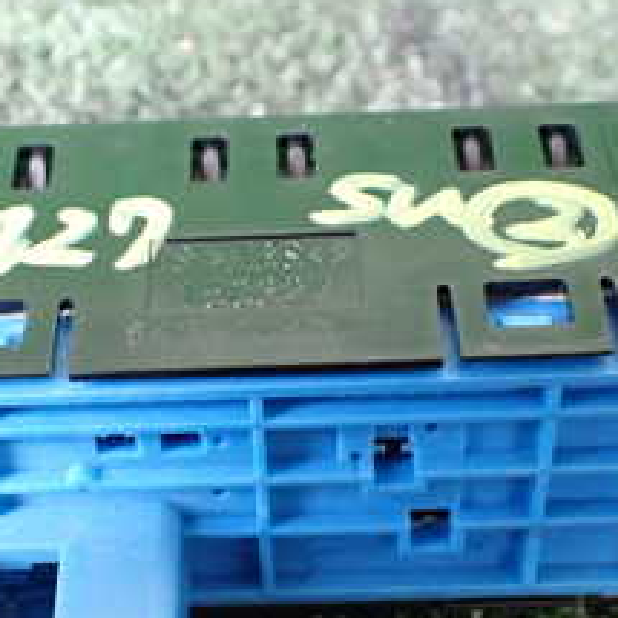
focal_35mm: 74
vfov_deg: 23.3
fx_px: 1495
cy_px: 356
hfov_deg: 23.3
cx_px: 264
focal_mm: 5.4
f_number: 2.3
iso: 800
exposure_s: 1/30
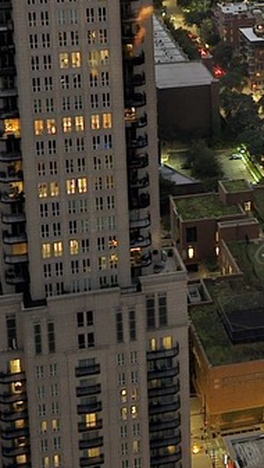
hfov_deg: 11.0
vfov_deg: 19.6
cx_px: 377
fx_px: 1329
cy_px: 54
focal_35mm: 107
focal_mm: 5.4
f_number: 1.8
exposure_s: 1/15
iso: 800
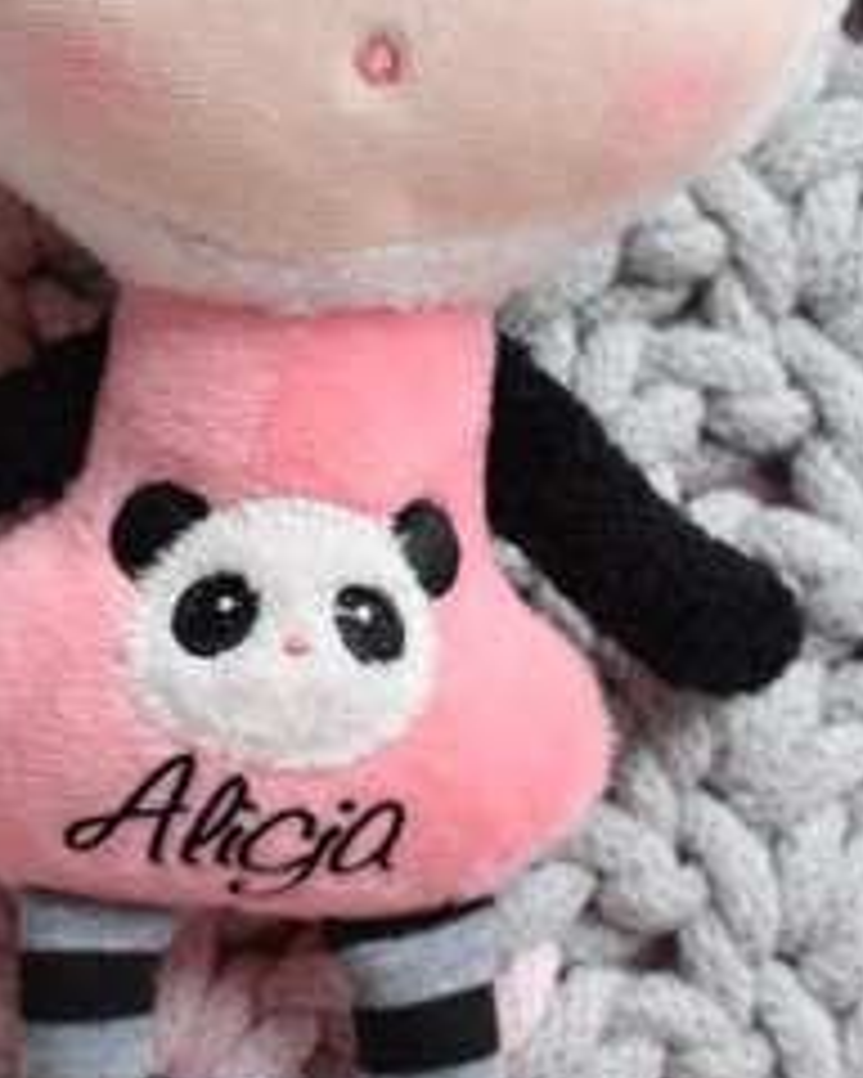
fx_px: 3933
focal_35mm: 123
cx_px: 207
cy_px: 445
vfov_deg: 15.6
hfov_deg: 12.5
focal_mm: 35
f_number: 5
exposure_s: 1/100
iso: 400
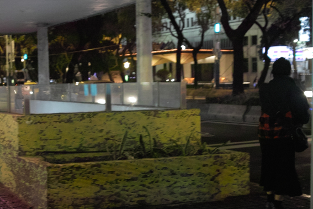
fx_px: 643
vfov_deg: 18.3
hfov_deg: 27.1
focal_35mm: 74
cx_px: 90
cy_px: 149
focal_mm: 24.2
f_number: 2.8
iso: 800
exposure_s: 1/25
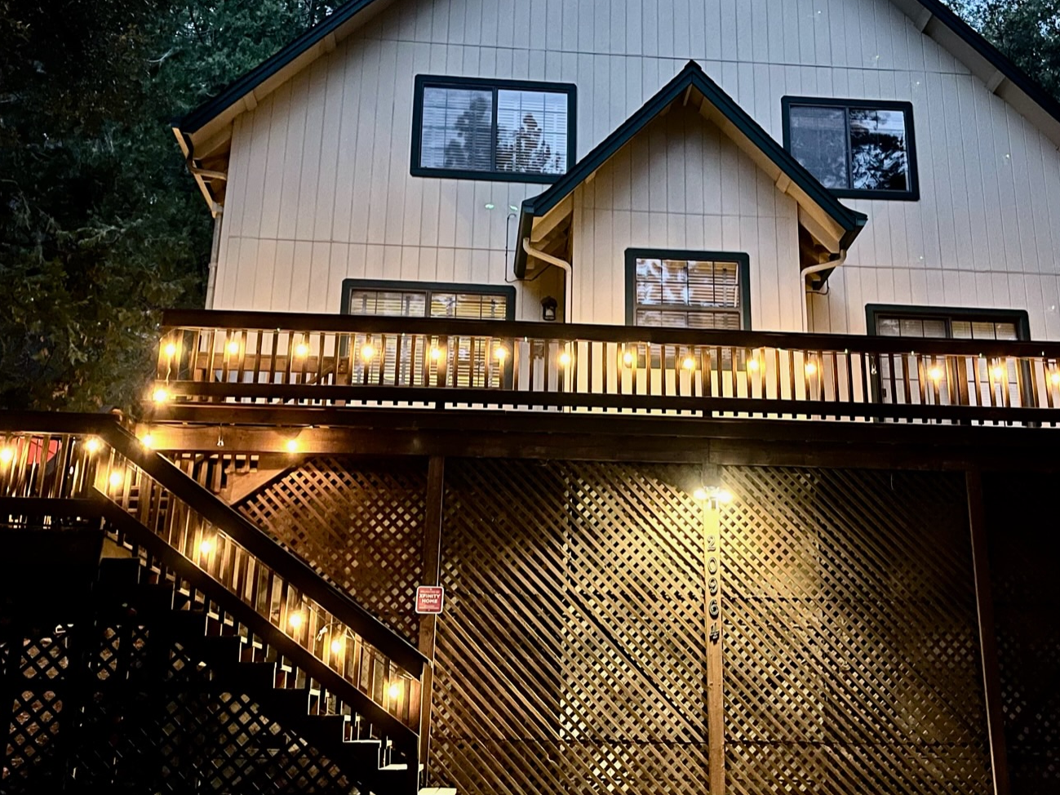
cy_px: 349
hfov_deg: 45.7
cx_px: 603
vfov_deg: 35.1
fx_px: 1255
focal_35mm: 41
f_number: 1.6
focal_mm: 5.1
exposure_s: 1/15
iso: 1000
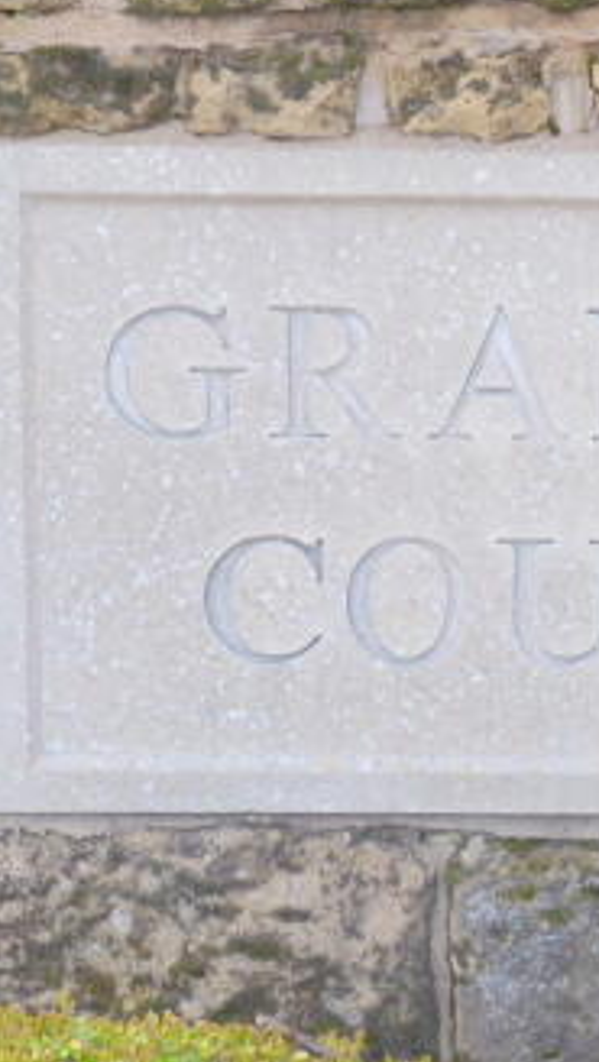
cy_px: 478
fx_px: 2508
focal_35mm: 89
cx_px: 523
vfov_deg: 23.9
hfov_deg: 13.5
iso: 80
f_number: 3.2
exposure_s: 1/160
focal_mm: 8.2
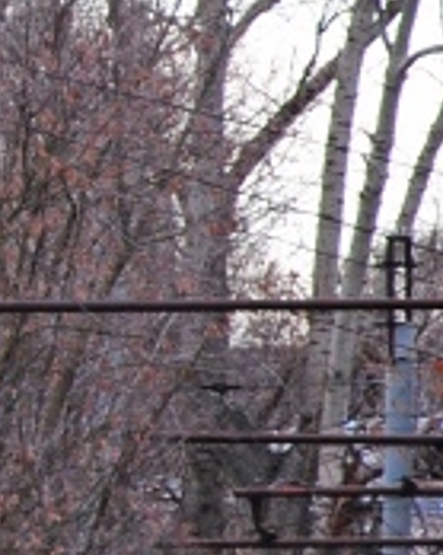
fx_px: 15665
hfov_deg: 1.6
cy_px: 289
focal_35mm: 955
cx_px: -864
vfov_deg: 2.0
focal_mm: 98
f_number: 5.6
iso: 400
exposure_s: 1/100
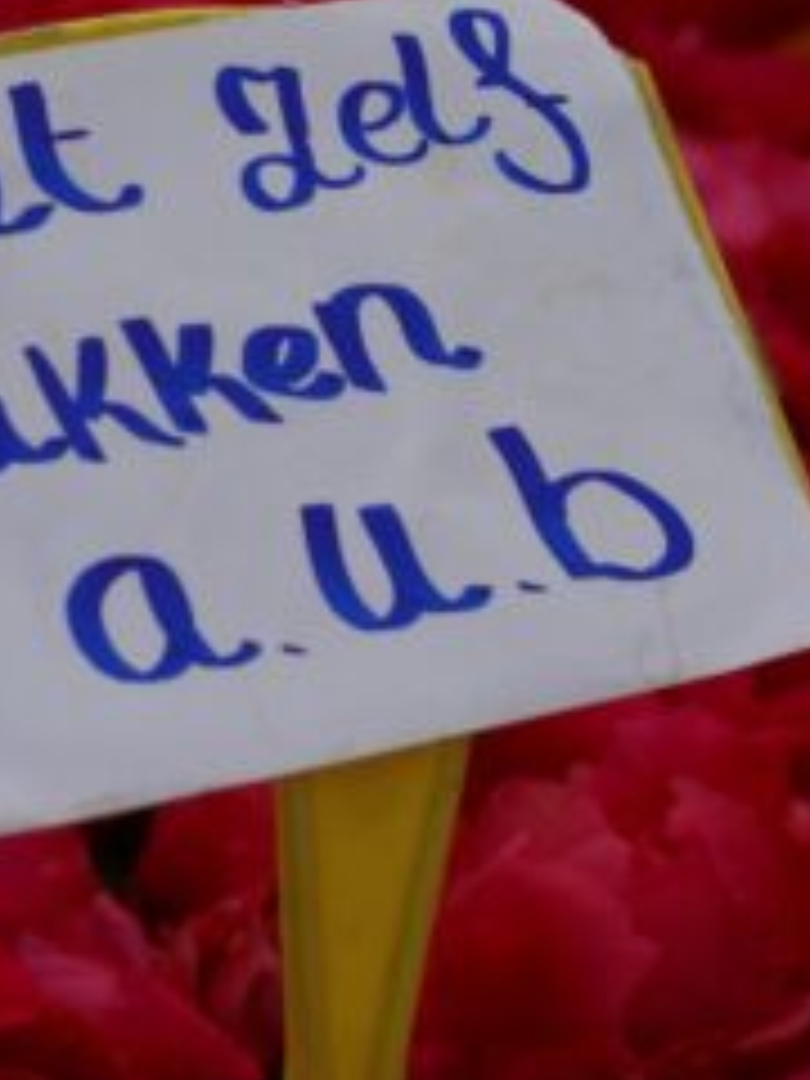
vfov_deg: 7.8
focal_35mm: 253
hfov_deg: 5.9
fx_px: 7893
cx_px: 230
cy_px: 400
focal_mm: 70
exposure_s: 1/250
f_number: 6.3
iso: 100
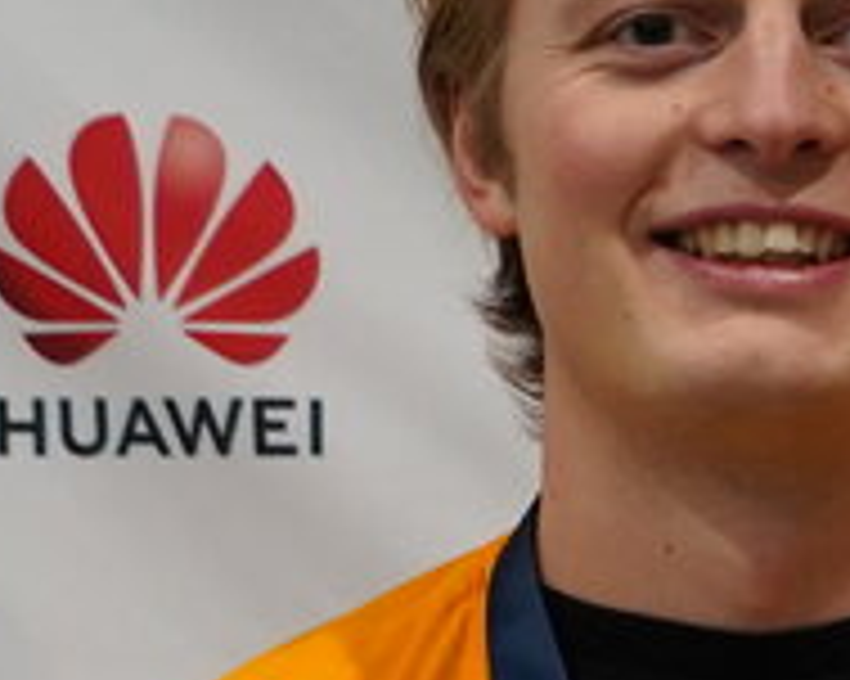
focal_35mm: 403
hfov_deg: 4.5
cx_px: 3000
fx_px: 10133
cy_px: 1779
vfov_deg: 3.8
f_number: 2
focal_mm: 50
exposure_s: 1/125
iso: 640
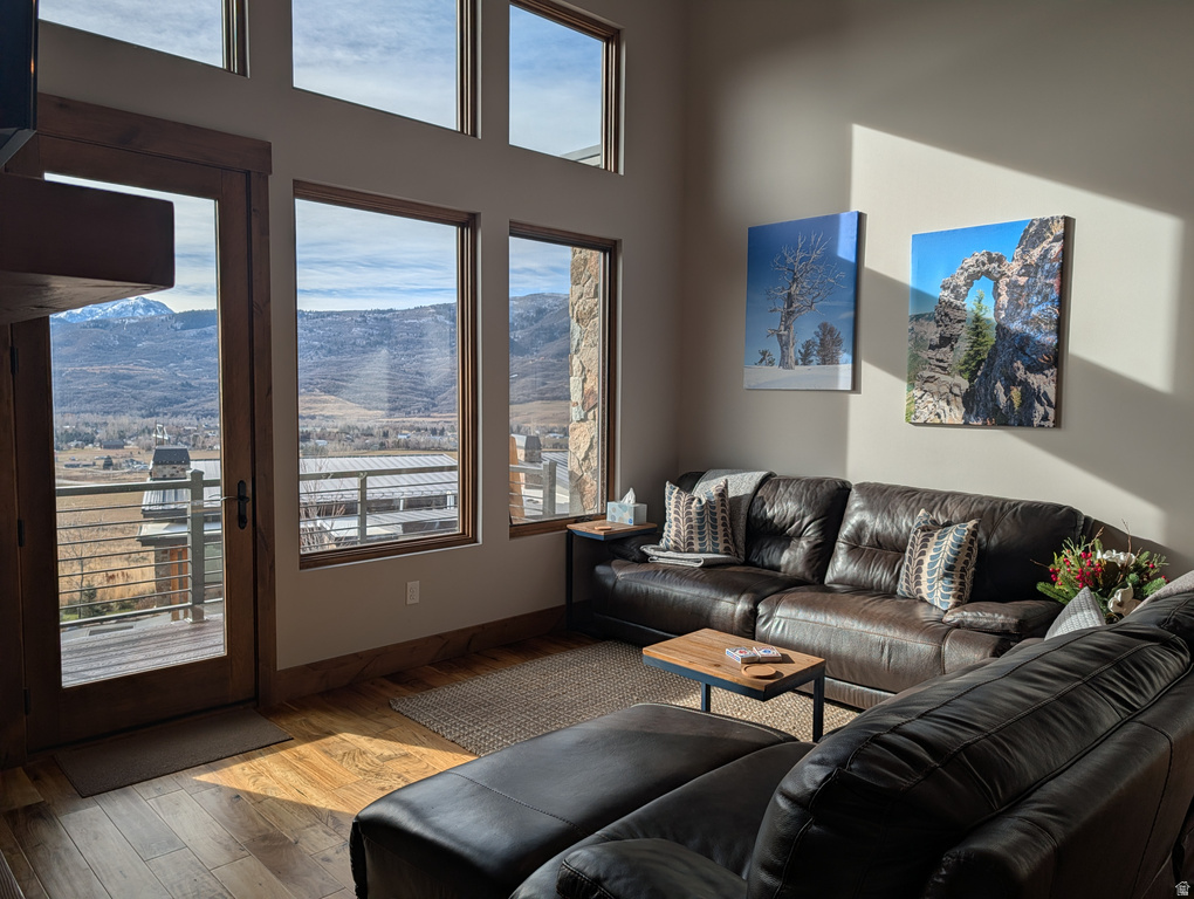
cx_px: 597
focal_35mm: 24
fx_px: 829
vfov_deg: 56.9
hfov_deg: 71.5
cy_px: 450
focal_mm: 6.9
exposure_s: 1/1272
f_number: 1.68
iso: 20
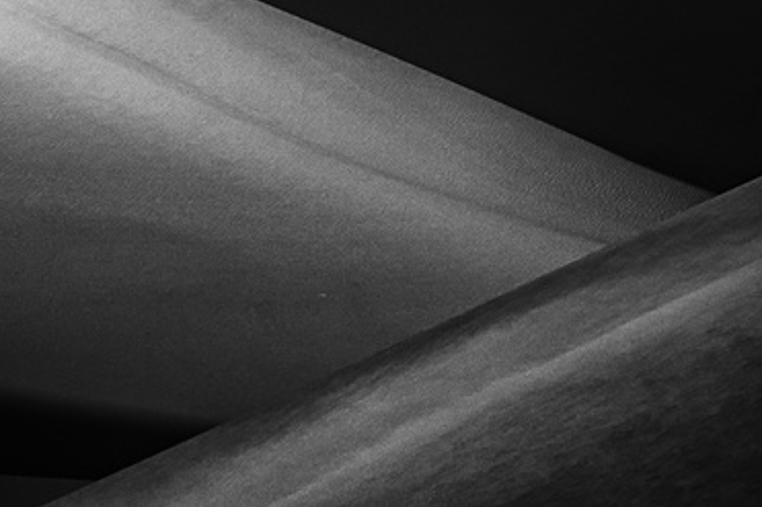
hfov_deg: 1.9
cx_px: 345
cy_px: -176
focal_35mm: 1078
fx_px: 22806
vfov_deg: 1.3
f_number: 11
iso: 100
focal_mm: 400
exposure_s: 1/160
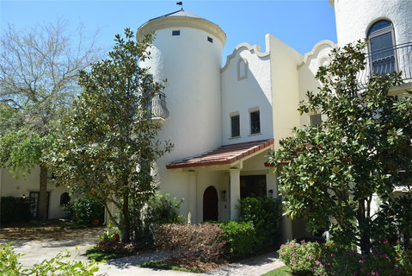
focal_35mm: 27
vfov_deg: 48.0
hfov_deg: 67.4
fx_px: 309
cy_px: 138
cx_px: 206
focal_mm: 18
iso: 140
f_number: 8
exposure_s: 1/250
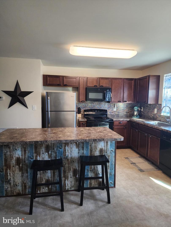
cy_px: 114
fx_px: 151
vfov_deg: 73.9
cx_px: 86
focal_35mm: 23
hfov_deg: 58.9
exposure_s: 1/120
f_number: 1.8
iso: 320
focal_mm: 6.4
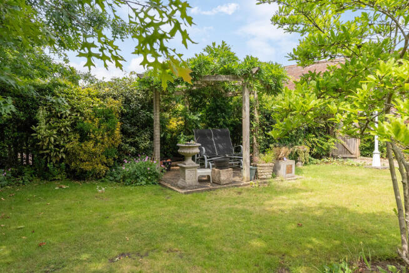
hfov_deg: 71.5
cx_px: 204
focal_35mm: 25
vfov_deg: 51.4
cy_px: 136
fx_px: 284
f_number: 7.1
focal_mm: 25
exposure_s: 1/2000
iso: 1000
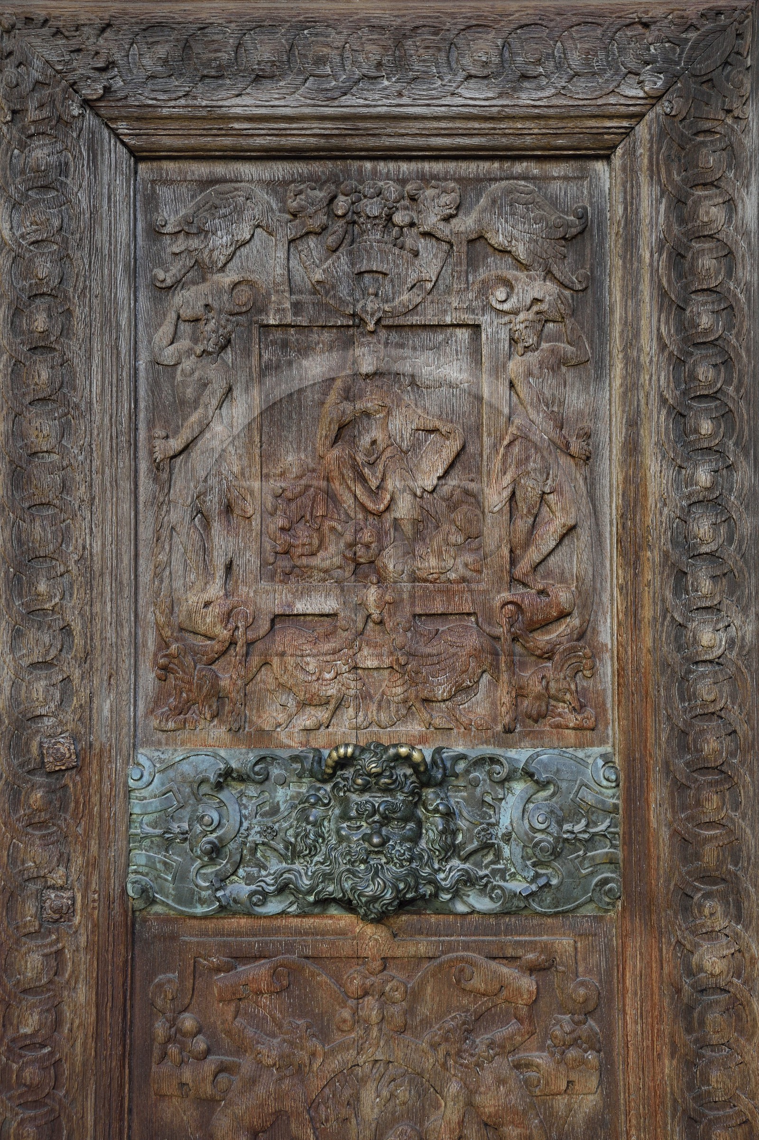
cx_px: 380
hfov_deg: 26.0
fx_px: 1646
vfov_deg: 38.2
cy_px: 570
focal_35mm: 52
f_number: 6.3
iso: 400
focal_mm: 52
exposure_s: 1/80
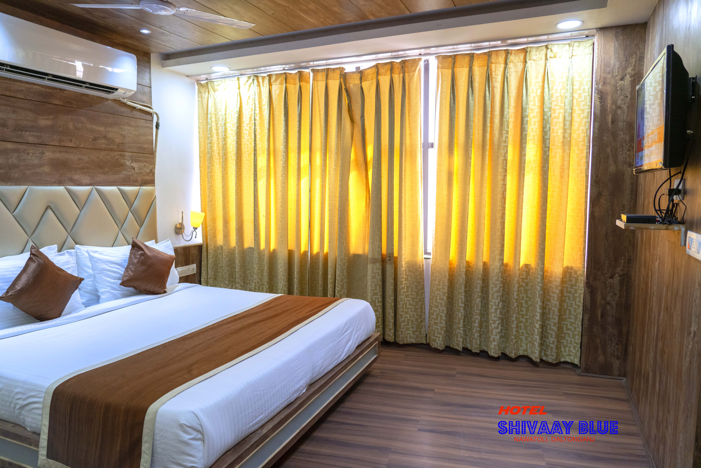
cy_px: 234
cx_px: 350
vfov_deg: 53.1
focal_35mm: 24
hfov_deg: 73.7
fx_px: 467
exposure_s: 1/100
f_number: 4
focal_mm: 24
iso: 2000
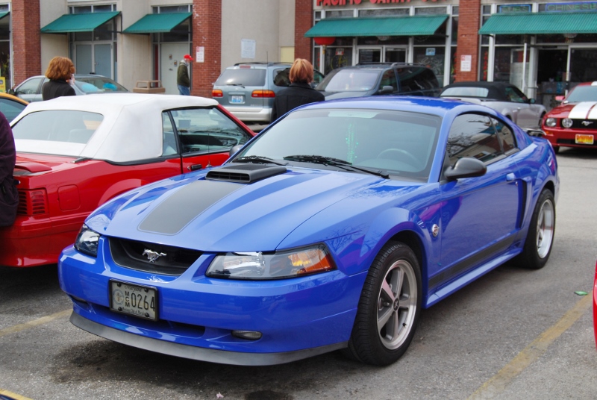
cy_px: 200
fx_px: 772
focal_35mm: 46
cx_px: 298
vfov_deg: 29.0
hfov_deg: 42.3
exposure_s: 1/320
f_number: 9
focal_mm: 31
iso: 200
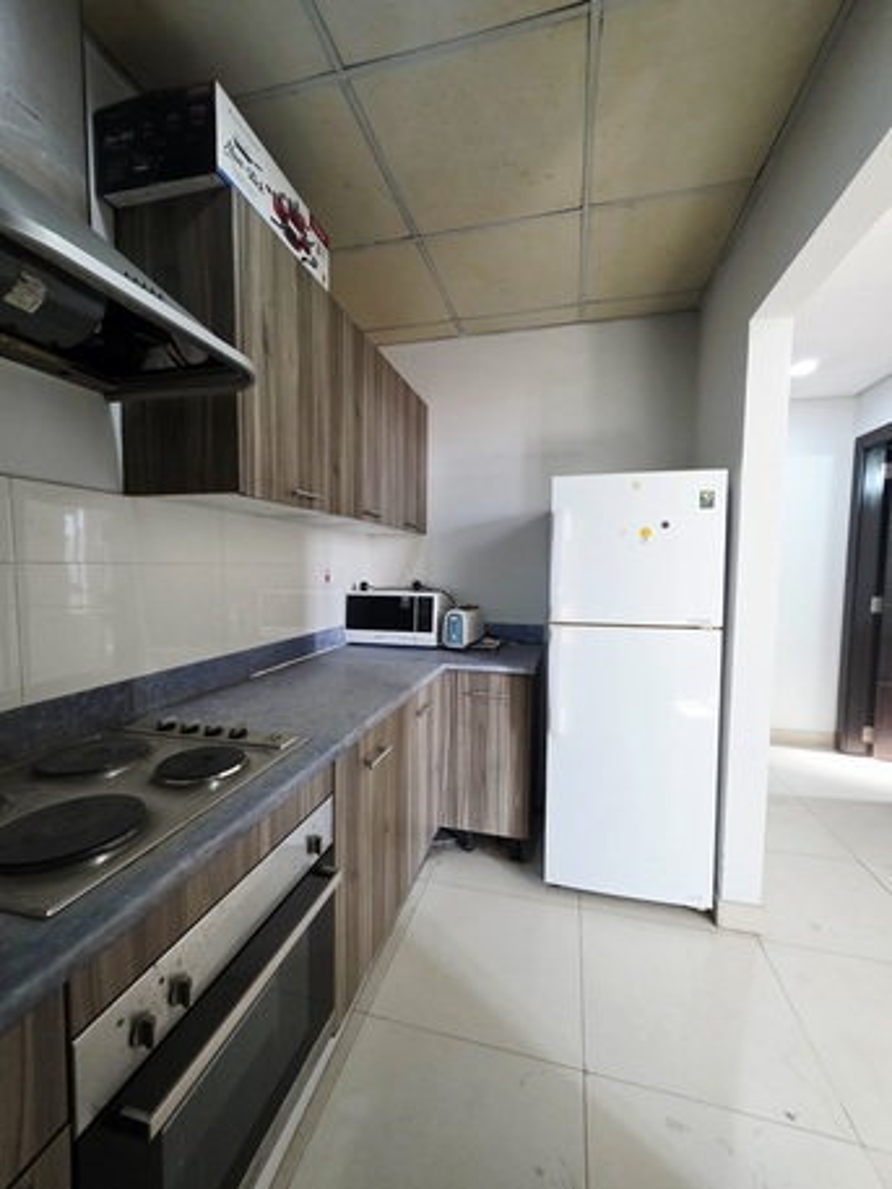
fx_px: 446
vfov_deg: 106.2
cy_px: 594
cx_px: 446
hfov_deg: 89.9
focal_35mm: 13
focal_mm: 2.2
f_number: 1.9
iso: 320
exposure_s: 1/50.3
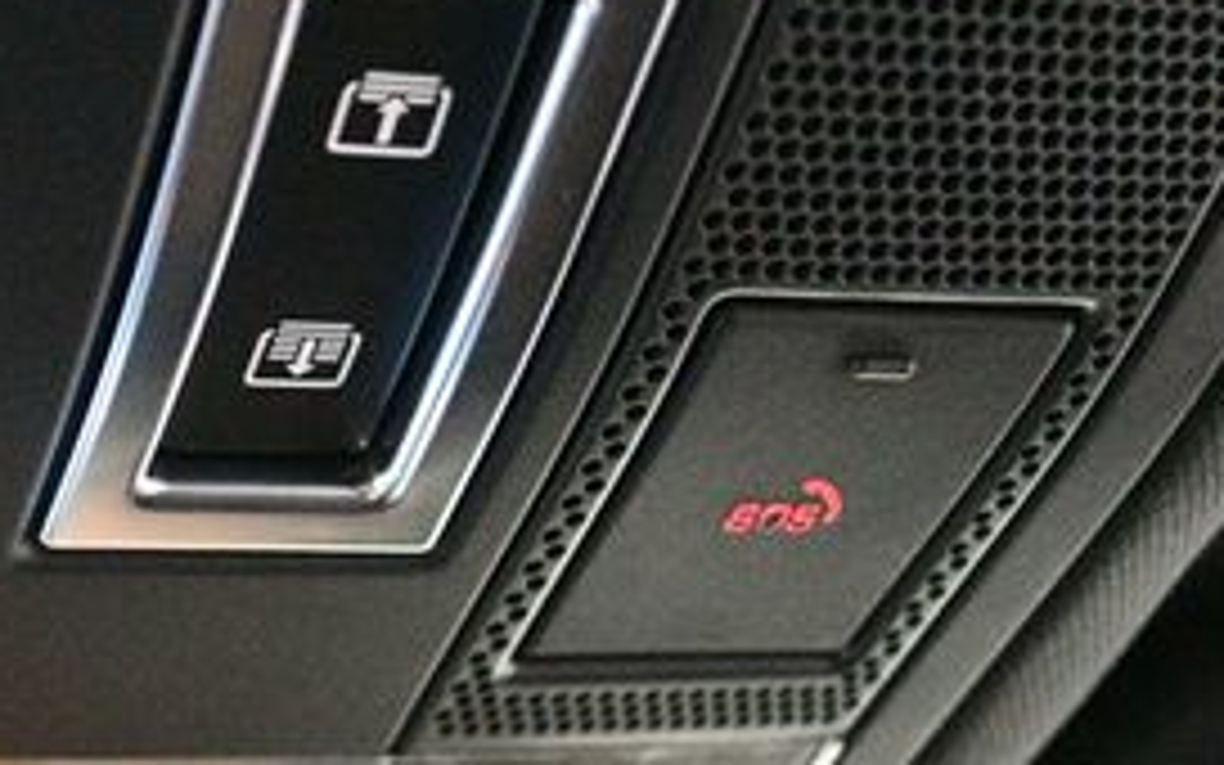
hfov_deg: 25.1
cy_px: 464
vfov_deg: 16.5
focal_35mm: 79
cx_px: 50
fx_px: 2635
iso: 12800
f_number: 4
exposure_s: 1/60
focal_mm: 22
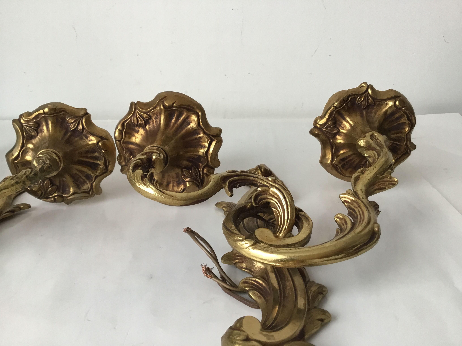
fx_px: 414
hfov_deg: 58.4
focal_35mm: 31
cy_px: 173
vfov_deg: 45.4
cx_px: 231
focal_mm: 3.3
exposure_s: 1/33
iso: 32
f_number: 2.4
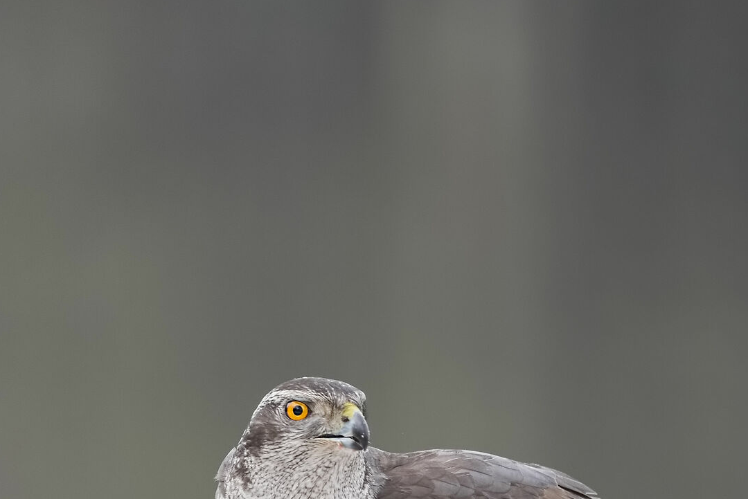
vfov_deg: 1.2
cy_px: 511
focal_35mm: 1111
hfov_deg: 1.9
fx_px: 23092
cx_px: 578
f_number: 4
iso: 2000
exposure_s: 1/1250
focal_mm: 500
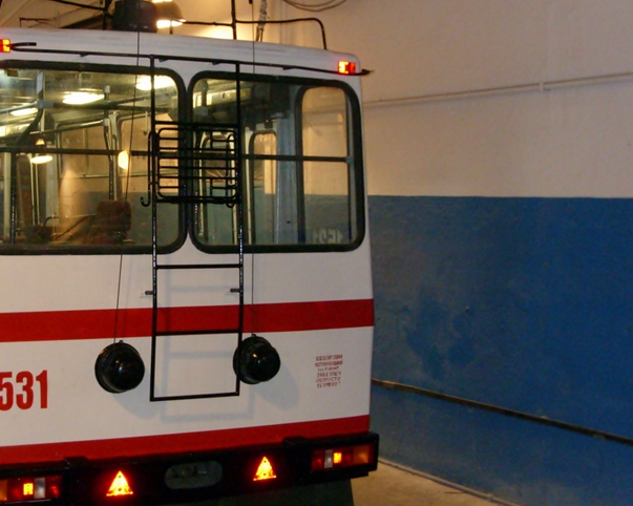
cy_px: 210
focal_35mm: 63
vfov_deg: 24.2
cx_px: 134
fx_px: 1180
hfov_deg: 29.4
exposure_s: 1/30
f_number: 2.8
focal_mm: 6.3
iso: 400
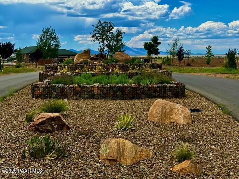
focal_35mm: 48
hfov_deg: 39.7
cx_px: 120
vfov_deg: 30.3
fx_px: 331
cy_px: 90
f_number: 1.78
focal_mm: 6.76
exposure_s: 1/3257
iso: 64
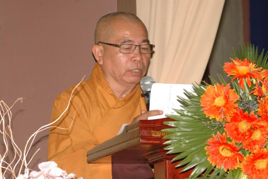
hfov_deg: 10.2
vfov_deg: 6.8
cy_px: 90
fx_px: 1508
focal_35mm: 202
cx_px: 134
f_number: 7.1
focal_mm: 135
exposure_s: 1/60
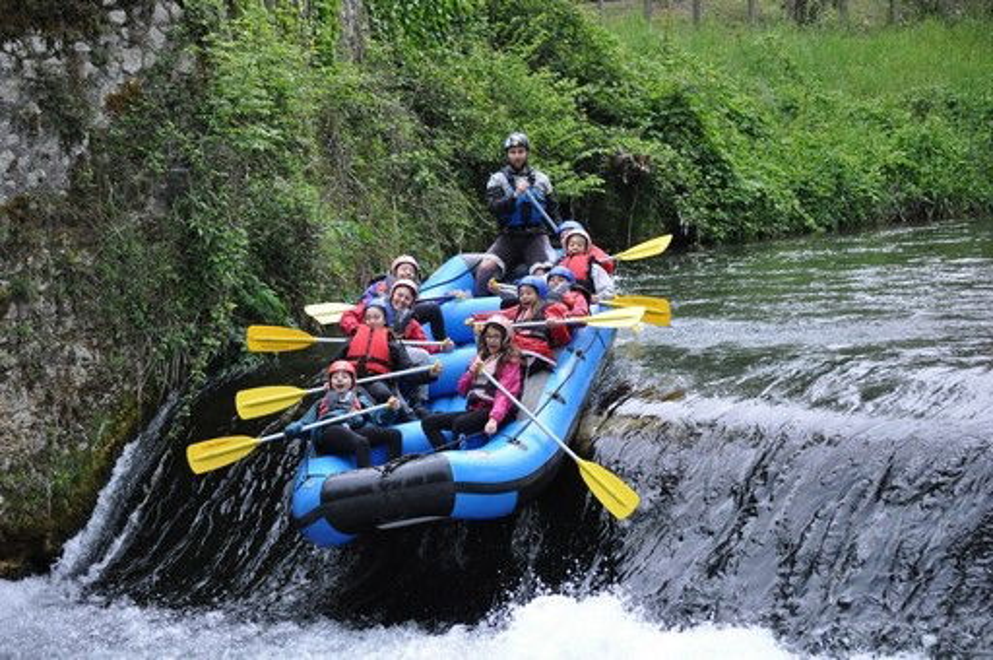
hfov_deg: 16.7
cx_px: 496
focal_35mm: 123
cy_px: 330
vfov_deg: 11.1
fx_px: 3388
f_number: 4.2
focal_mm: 82
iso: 1250
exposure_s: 1/500
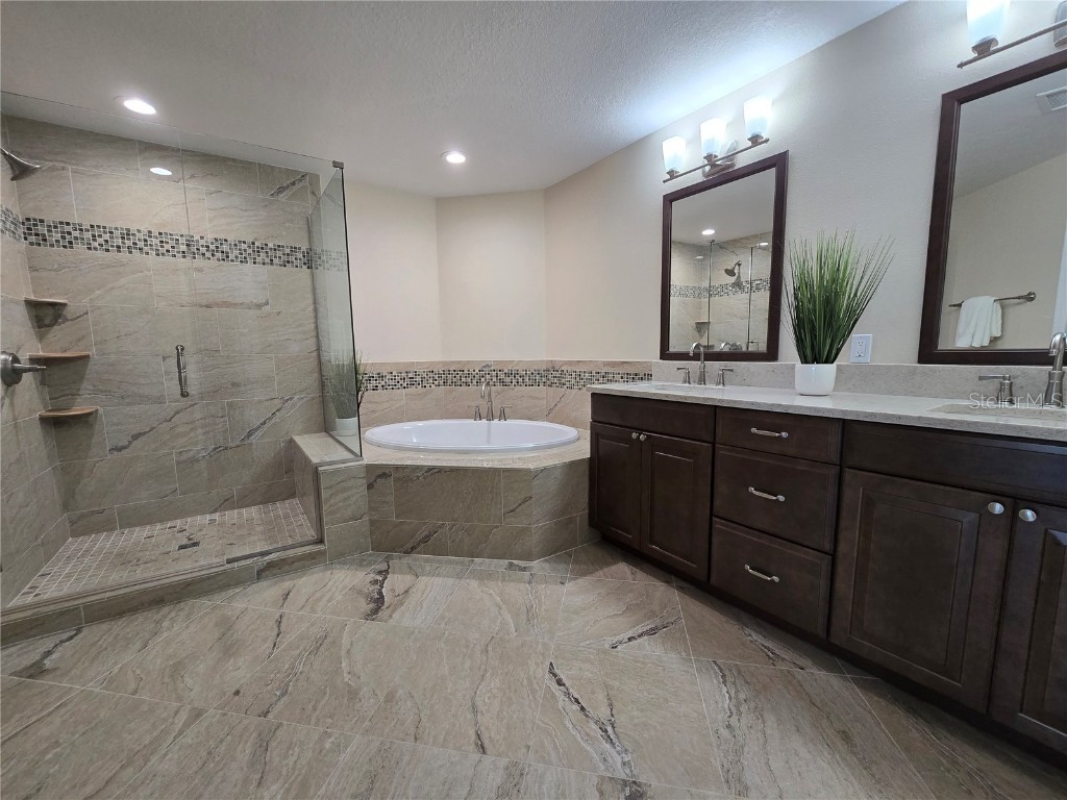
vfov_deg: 89.9
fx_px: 401
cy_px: 400
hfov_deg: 106.2
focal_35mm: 13
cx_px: 534
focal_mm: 2.2
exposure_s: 1/60
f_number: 2.2
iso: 160
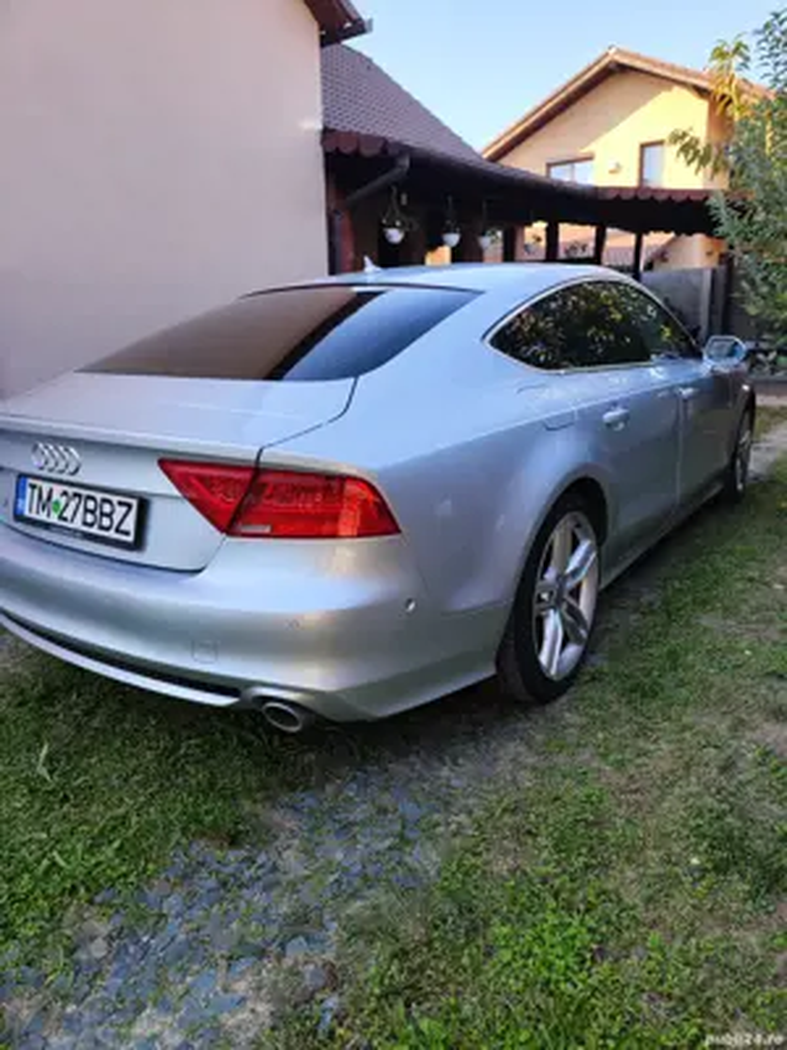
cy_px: 525
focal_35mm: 23
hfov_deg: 58.9
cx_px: 394
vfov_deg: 73.9
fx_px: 697
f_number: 1.9
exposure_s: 1/594
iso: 50
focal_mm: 8.7
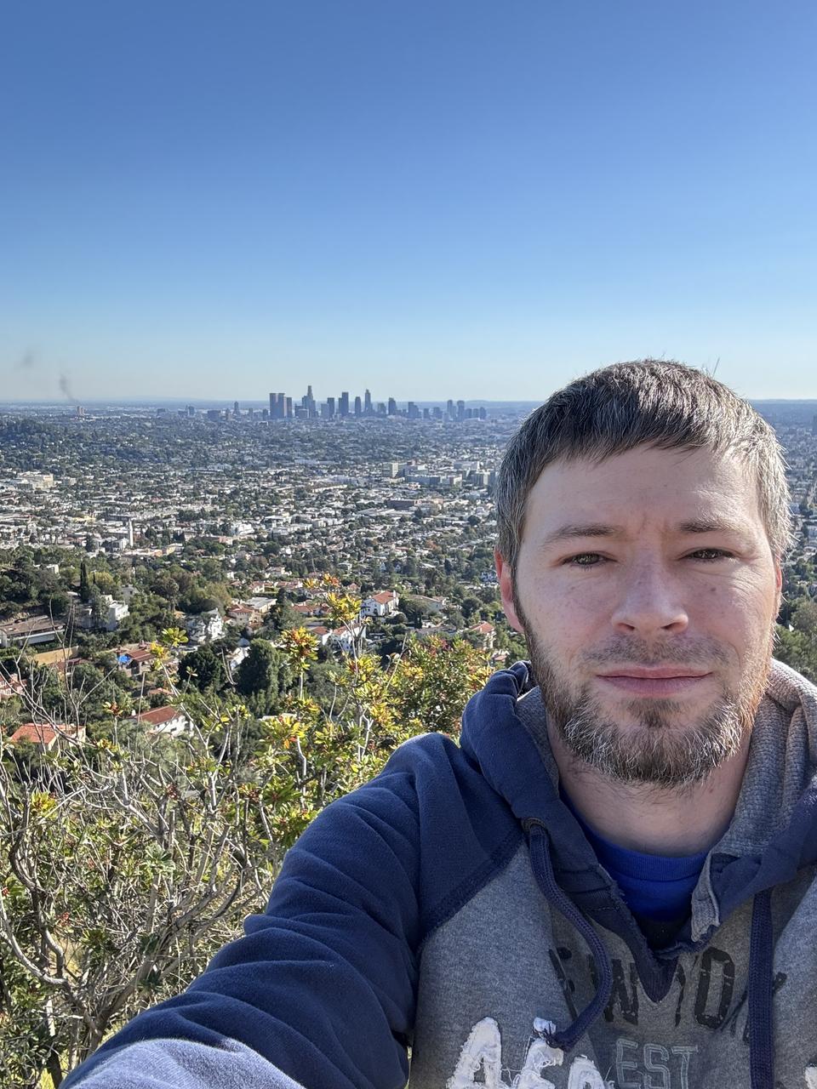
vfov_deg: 60.0
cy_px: 544
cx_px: 408
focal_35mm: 30
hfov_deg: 46.8
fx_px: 944
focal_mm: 2.69
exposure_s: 1/693
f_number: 1.9
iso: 25
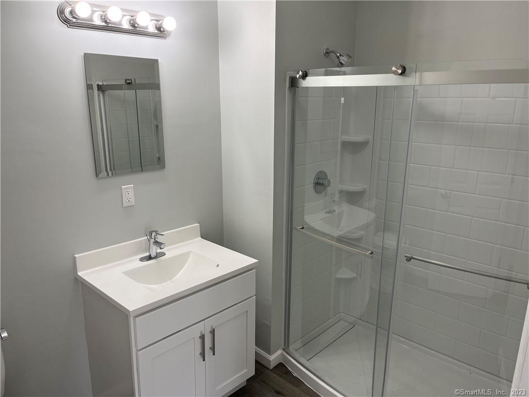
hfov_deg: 67.3
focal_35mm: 26
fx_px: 397
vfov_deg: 53.1
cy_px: 198
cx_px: 264
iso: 100
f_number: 1.6
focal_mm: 5.1
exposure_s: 1/120
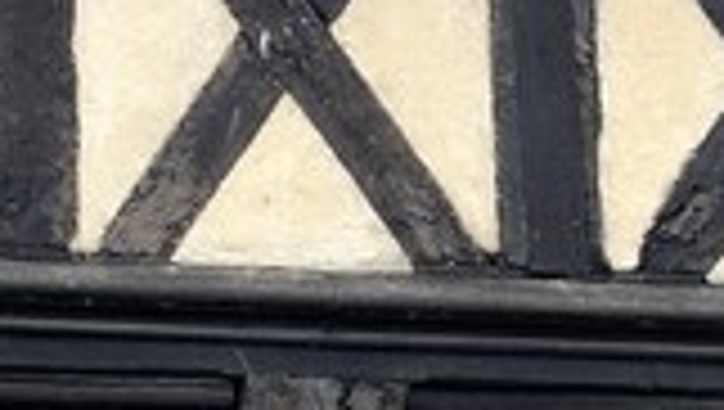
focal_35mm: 1268
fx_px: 24371
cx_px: 216
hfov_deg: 1.7
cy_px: 3095
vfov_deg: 0.9
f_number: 10
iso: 400
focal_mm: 122
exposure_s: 1/160
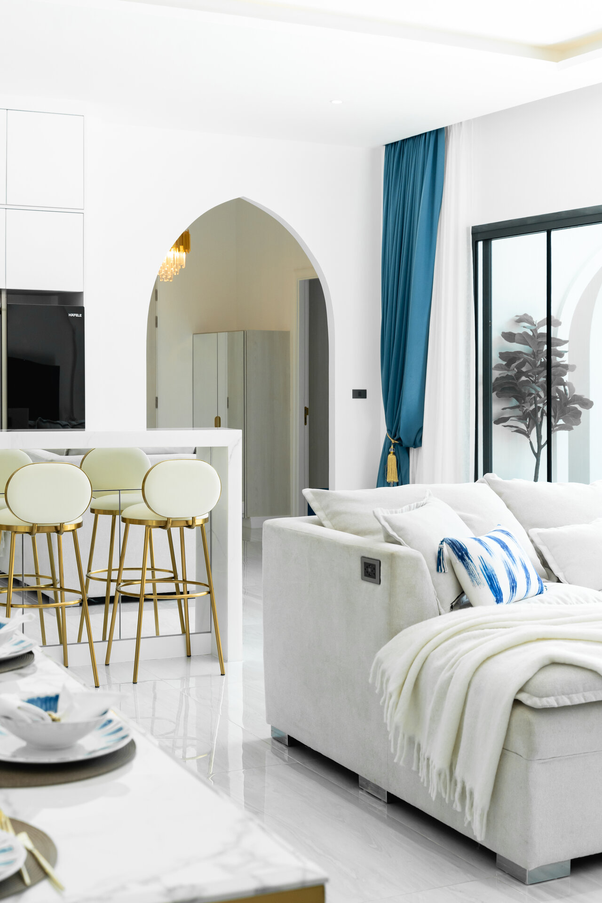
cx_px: 301
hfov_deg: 27.5
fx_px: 1229
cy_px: 452
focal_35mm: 49
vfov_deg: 40.3
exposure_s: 1/125
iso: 800
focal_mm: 49
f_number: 5.6
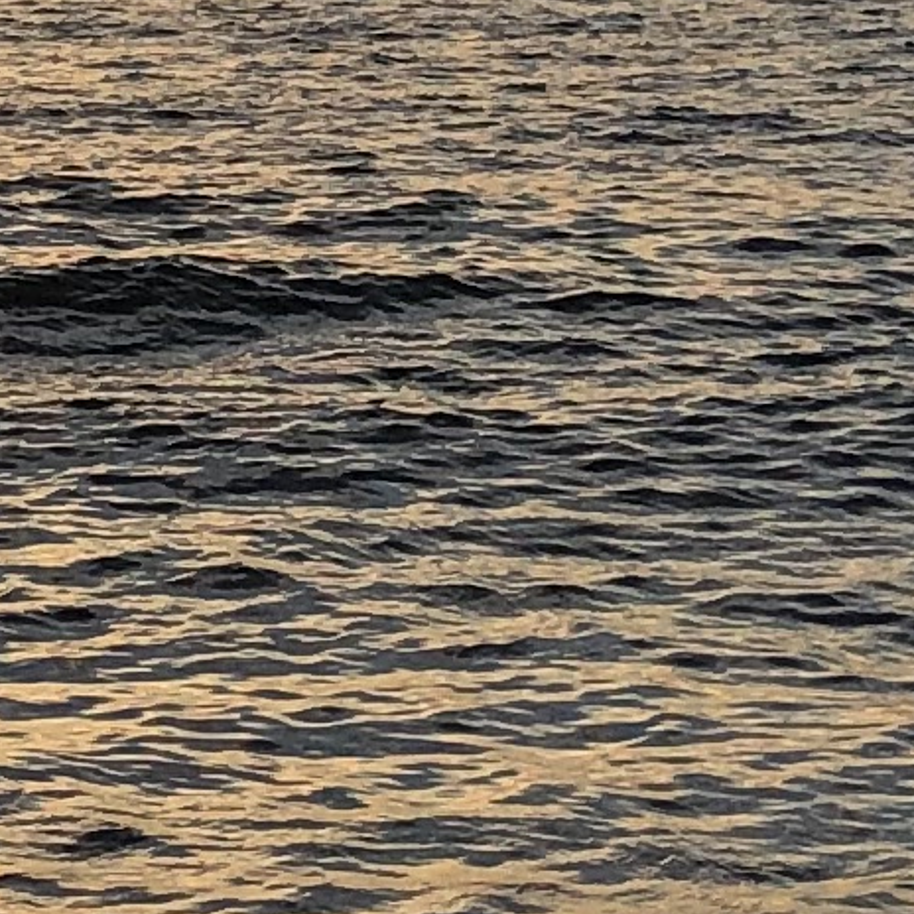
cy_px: -75
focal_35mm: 215
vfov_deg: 8.1
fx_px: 6423
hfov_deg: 8.0
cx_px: -384
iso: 20
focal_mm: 4
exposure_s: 1/706
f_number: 1.8
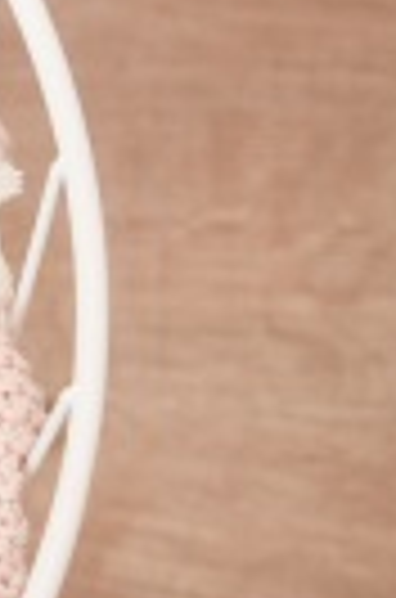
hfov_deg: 4.5
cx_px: -783
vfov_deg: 7.0
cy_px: 270
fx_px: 4876
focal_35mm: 294
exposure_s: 1/80
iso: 800
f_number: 4
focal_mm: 65
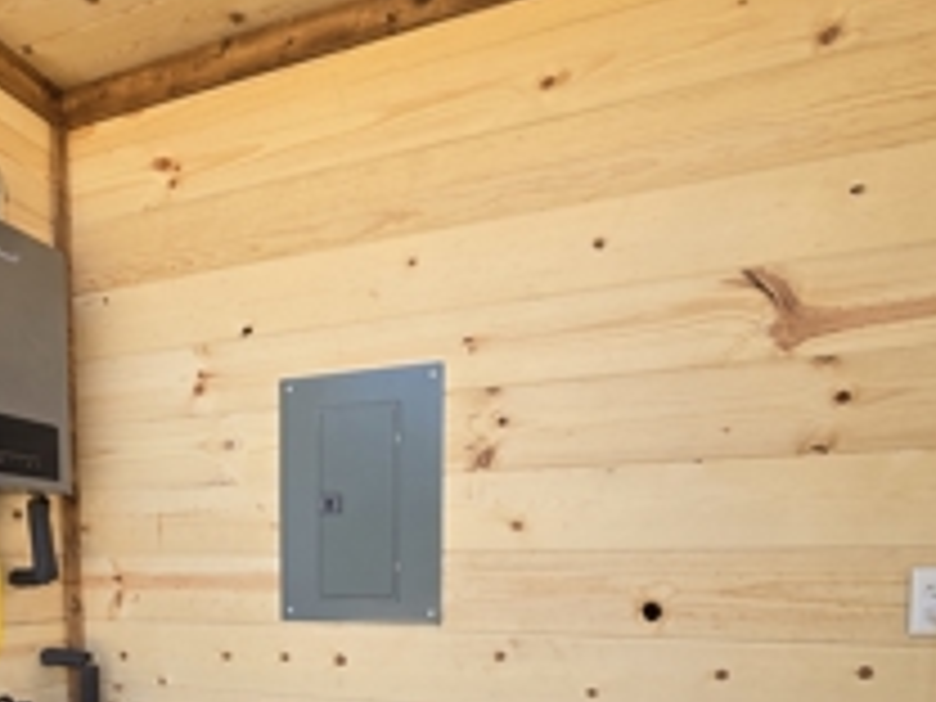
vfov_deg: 49.1
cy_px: 630
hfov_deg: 68.1
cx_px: 338
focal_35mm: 25
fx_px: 676
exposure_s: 1/191
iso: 50
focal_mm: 2.2
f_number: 2.2
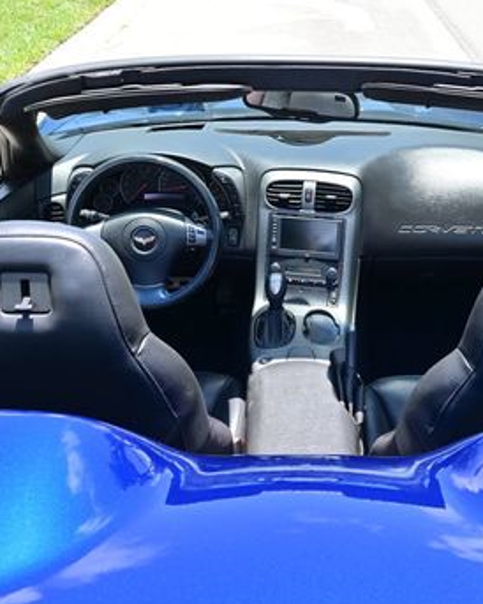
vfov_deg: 43.8
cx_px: 307
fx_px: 751
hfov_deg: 35.4
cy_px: 313
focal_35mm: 42
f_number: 6.3
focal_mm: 16
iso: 100
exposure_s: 1/160
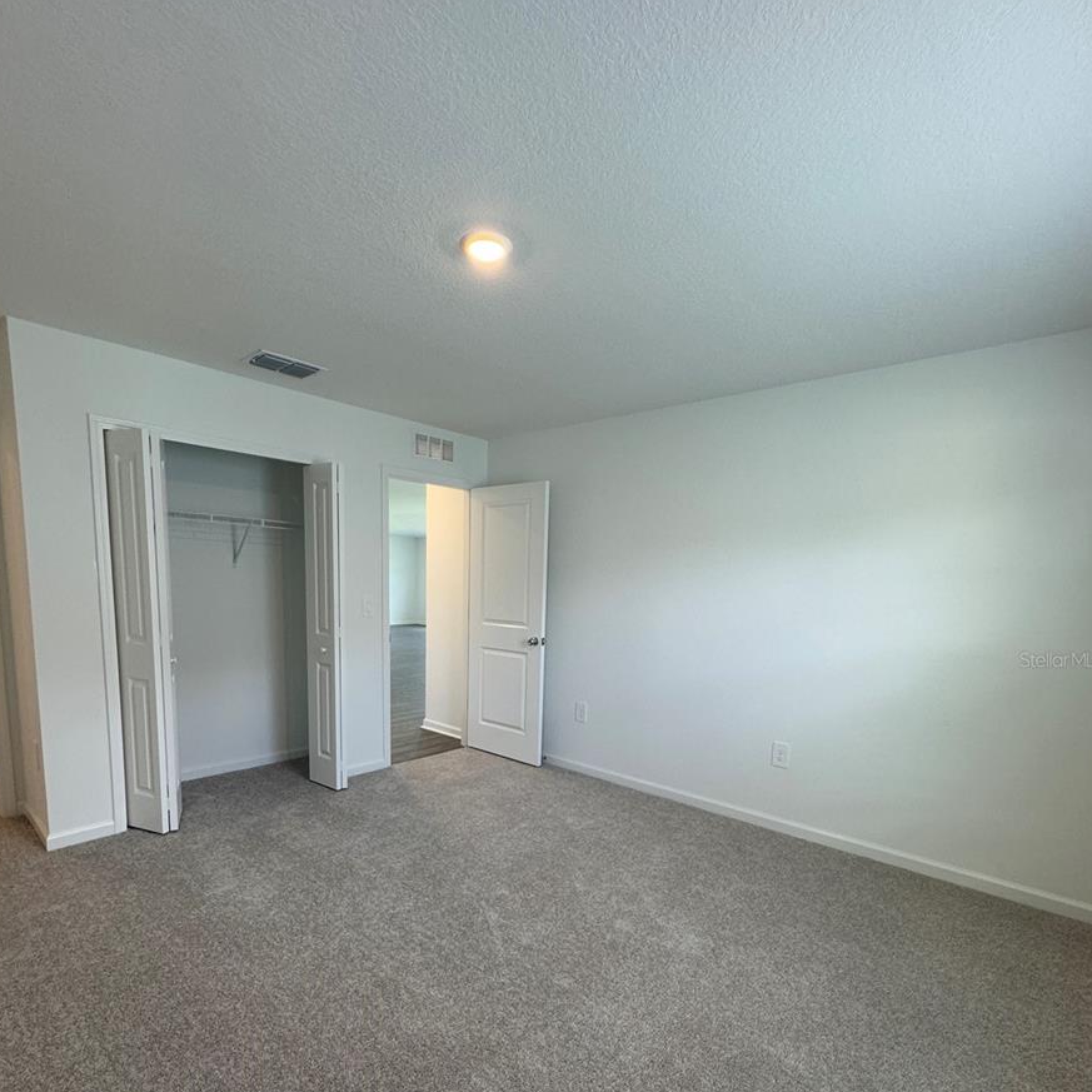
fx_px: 607
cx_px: 545
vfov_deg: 82.9
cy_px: 659
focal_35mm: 17
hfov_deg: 84.0
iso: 160
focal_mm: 2.22
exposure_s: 1/120
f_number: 2.2
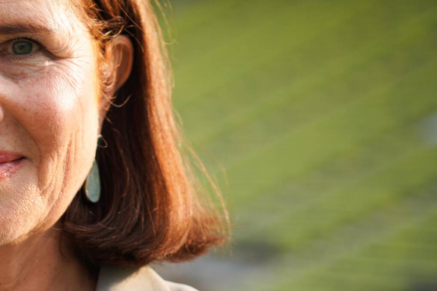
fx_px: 2452
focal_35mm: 202
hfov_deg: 10.0
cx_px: -108
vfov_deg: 6.8
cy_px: 198
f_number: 4
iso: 100
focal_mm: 80
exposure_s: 1/200
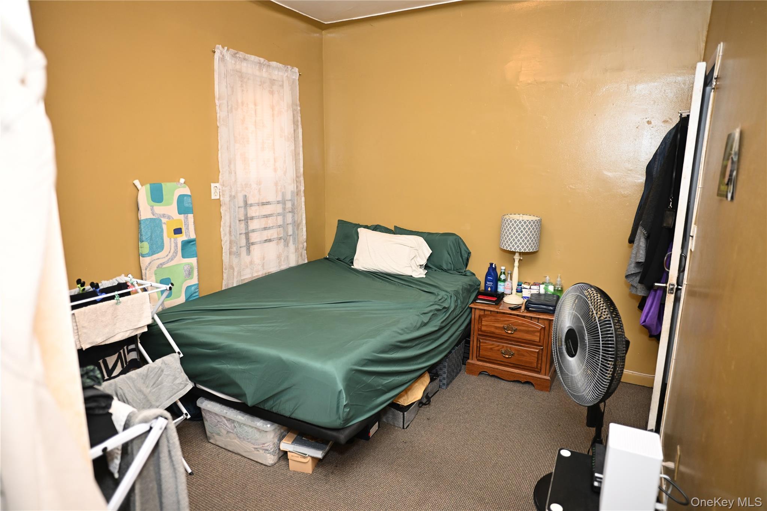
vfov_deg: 61.9
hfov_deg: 84.0
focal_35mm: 20
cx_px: 384
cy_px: 256
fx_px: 426
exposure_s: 1/200
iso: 800
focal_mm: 20
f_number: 2.8
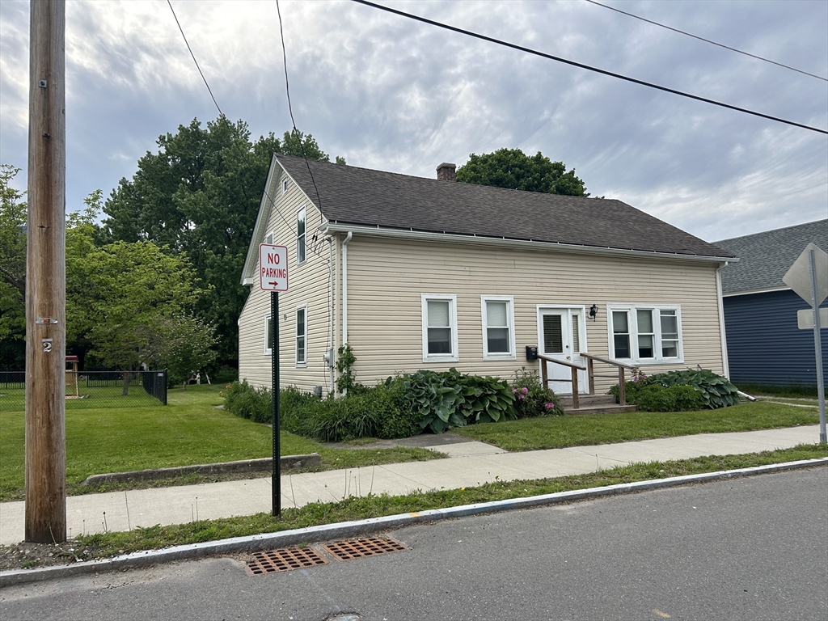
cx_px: 414
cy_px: 310
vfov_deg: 53.1
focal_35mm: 26
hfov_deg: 67.3
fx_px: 622
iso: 50
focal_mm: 5.7
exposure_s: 1/1266
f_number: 1.5
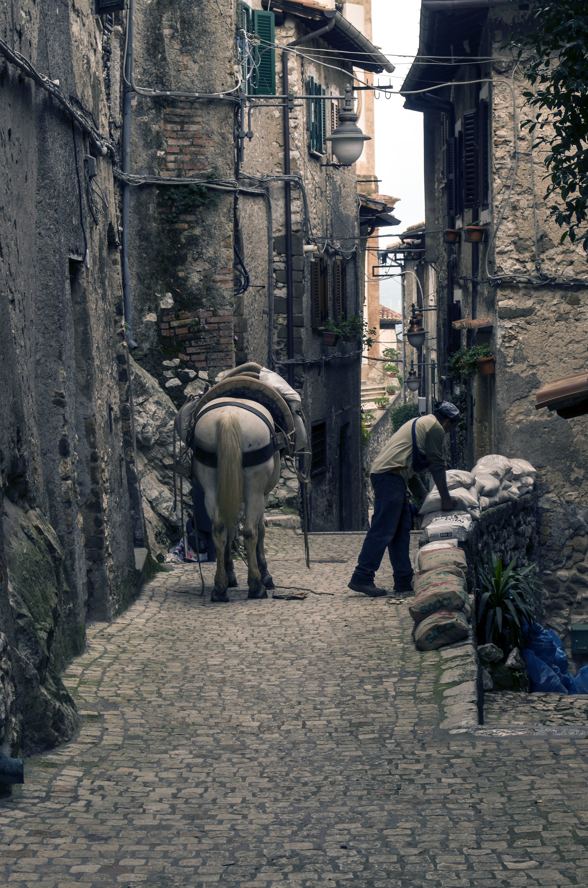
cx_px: 294
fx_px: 2031
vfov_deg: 24.7
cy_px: 444
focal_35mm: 82
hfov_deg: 16.5
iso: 125
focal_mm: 55
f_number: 11
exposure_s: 1/25
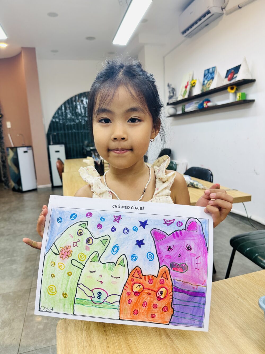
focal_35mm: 24
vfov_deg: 71.6
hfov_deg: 56.8
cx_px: 132
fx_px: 245
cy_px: 177
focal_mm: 6.86
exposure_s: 1/102
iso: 50
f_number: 1.78
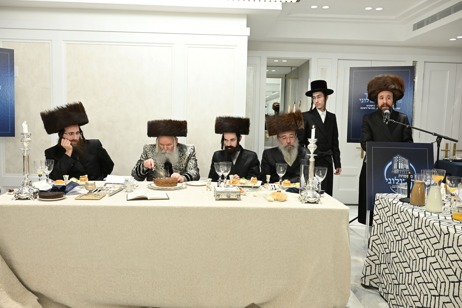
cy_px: 154
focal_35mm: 30
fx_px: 391
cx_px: 231
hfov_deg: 61.1
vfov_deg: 42.9
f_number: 8
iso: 1600
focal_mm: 30.5
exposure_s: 1/80
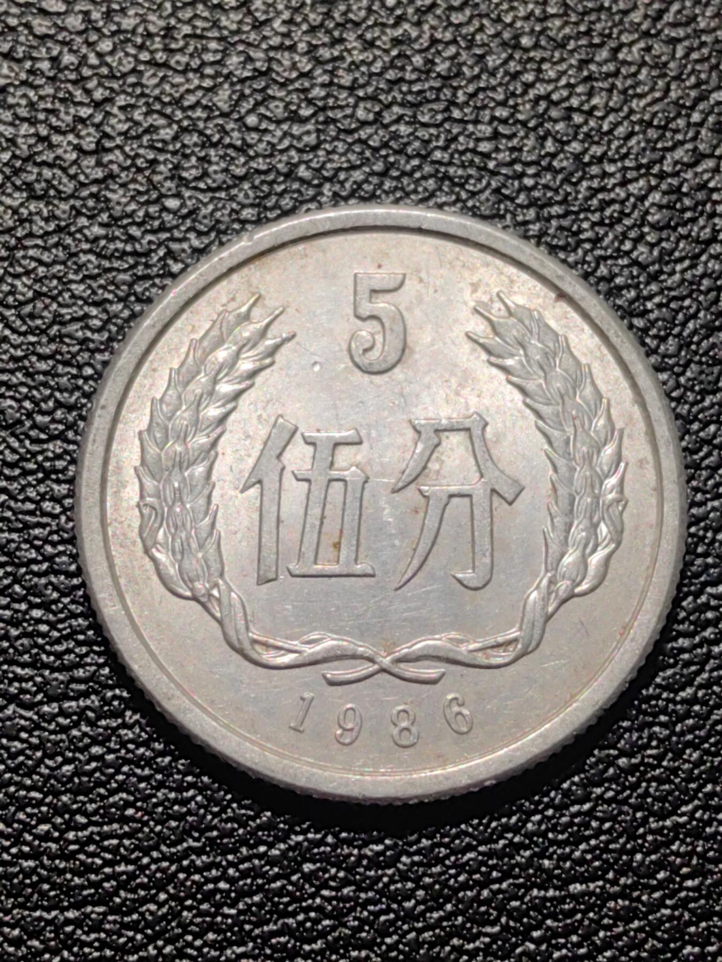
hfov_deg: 14.9
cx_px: 361
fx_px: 2753
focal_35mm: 99
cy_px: 481
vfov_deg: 19.8
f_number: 2
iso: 50
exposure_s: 1/100
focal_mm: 5.75
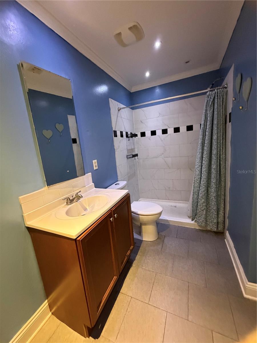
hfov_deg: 85.7
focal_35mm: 14
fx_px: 139
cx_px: 128
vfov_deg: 102.1
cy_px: 172
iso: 1000
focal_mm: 2.22
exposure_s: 1/60
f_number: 2.2
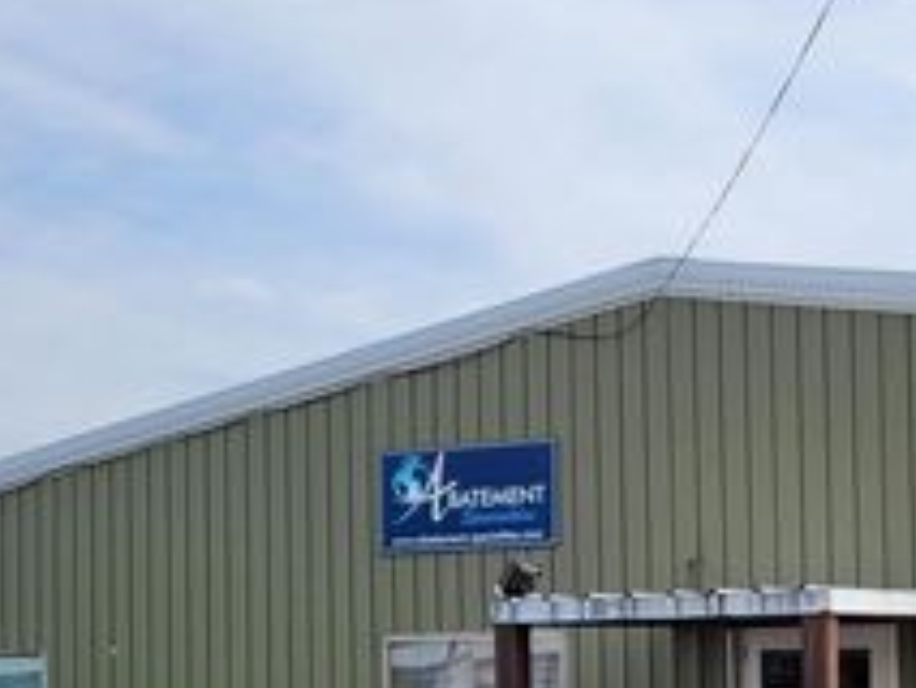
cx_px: 847
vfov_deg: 23.3
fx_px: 1615
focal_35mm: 61
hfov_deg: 30.1
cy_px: 639
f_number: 1.8
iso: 40
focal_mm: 5.4
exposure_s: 1/2953
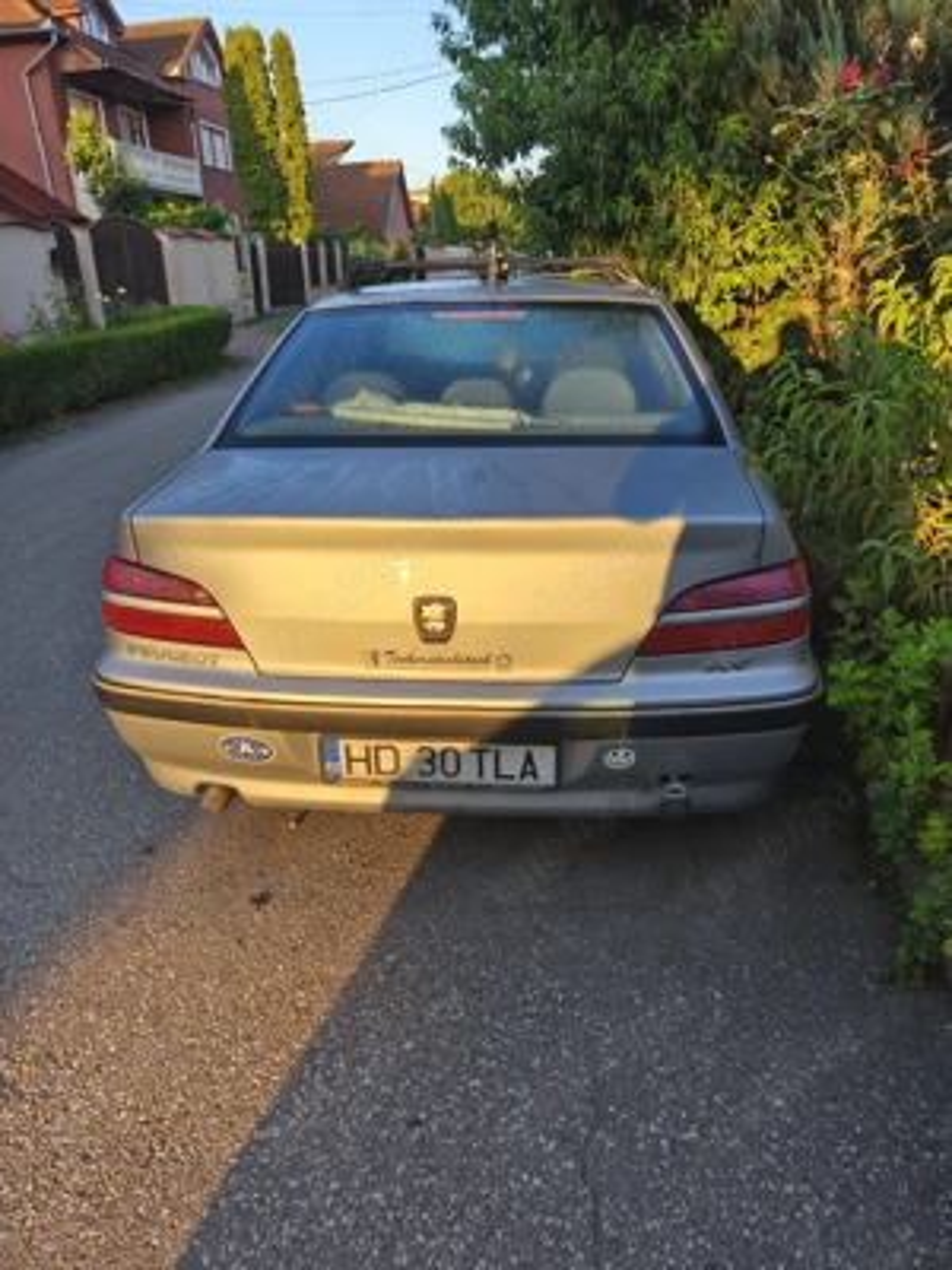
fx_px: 843
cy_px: 635
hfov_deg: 58.9
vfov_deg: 73.9
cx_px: 476
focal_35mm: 23
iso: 100
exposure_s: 1/99.9
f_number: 1.65
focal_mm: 6.18
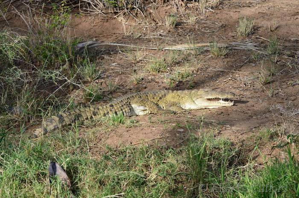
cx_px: 150
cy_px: 99
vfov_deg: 4.3
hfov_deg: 6.6
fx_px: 2610
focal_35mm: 315
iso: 200
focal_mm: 210
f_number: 5.6
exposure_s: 1/400
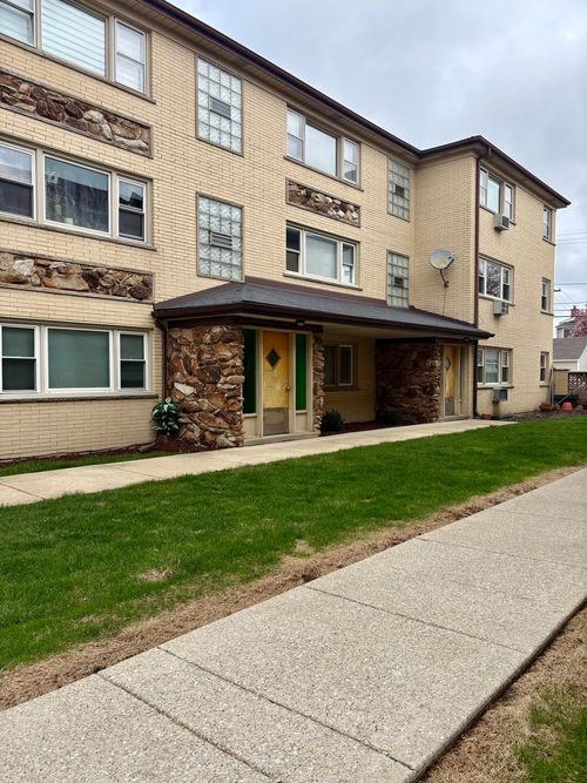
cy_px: 392
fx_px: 588
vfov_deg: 67.3
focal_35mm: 26
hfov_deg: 53.0
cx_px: 294
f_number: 1.6
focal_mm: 5.96
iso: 64
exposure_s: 1/2639
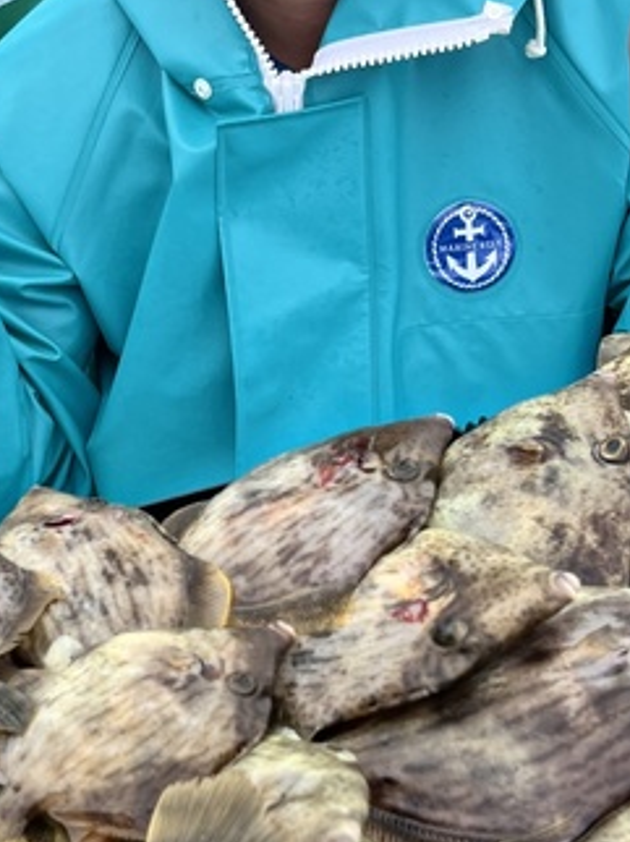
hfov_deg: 21.3
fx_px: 1677
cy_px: 497
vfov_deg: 28.1
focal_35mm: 69
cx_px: 254
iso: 50
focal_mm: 5.7
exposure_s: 1/753
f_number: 1.5
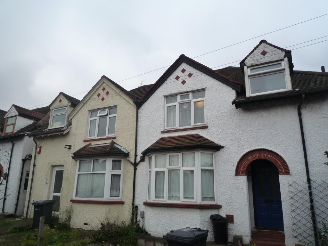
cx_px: 164
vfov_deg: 54.9
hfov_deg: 69.4
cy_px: 123
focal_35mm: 25
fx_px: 237
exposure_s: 1/250
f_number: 2.8
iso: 160
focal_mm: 4.4
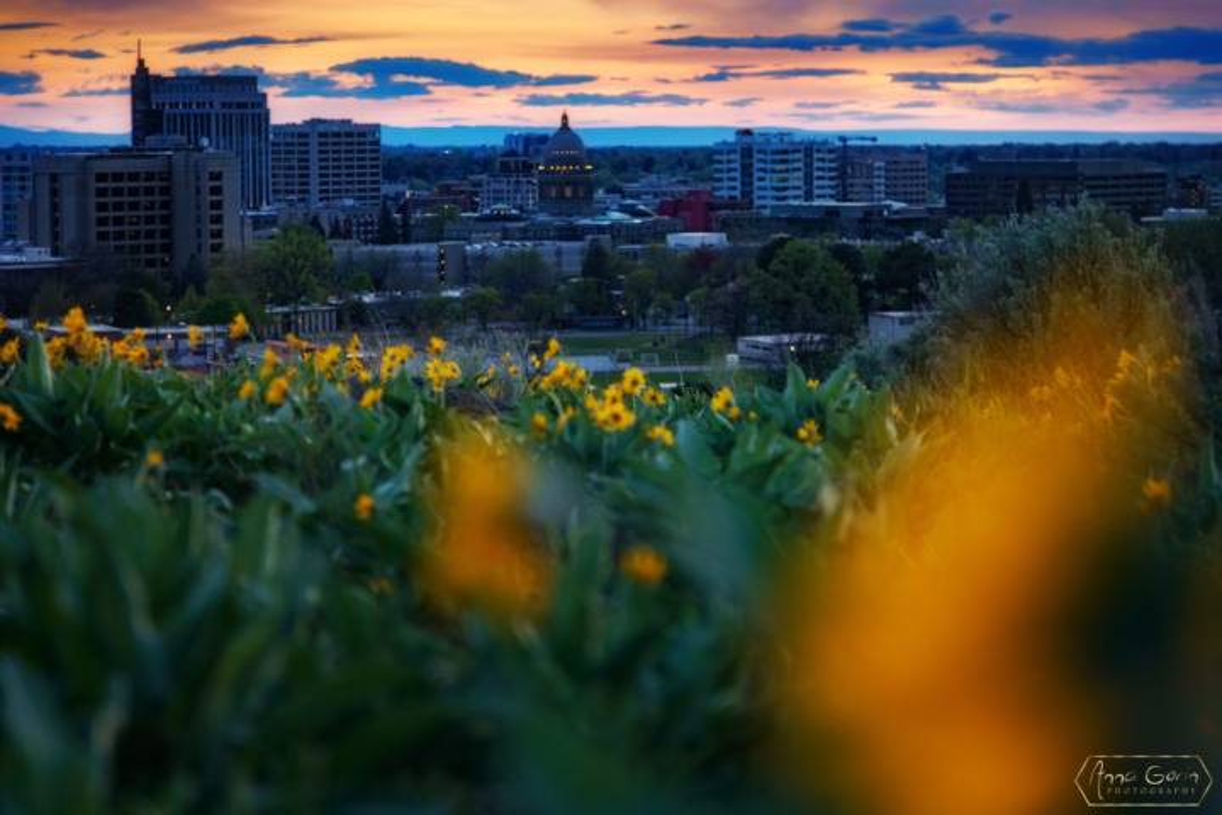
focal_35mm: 105
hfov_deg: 19.5
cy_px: 408
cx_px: 611
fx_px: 3564
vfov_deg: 13.0
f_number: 4
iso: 500
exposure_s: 1/200
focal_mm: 105
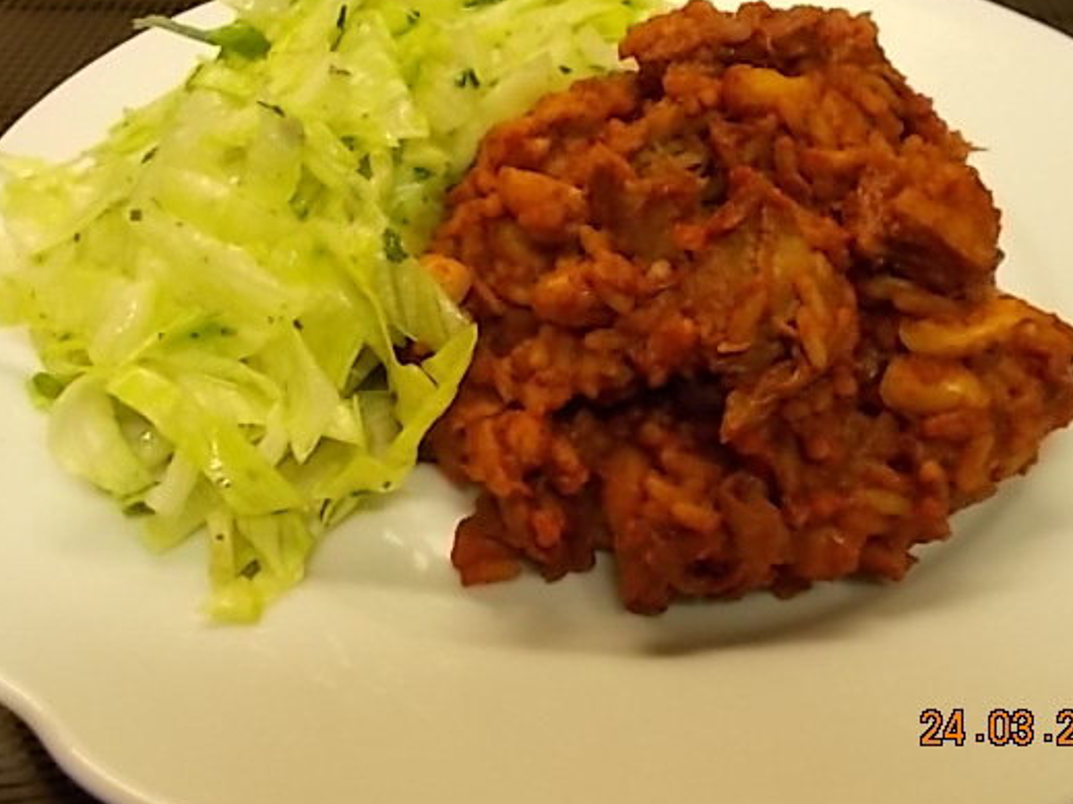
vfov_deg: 38.6
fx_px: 1147
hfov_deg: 50.1
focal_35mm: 37
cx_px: 552
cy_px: 349
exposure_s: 1/13
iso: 200
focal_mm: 5.3
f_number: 3.4
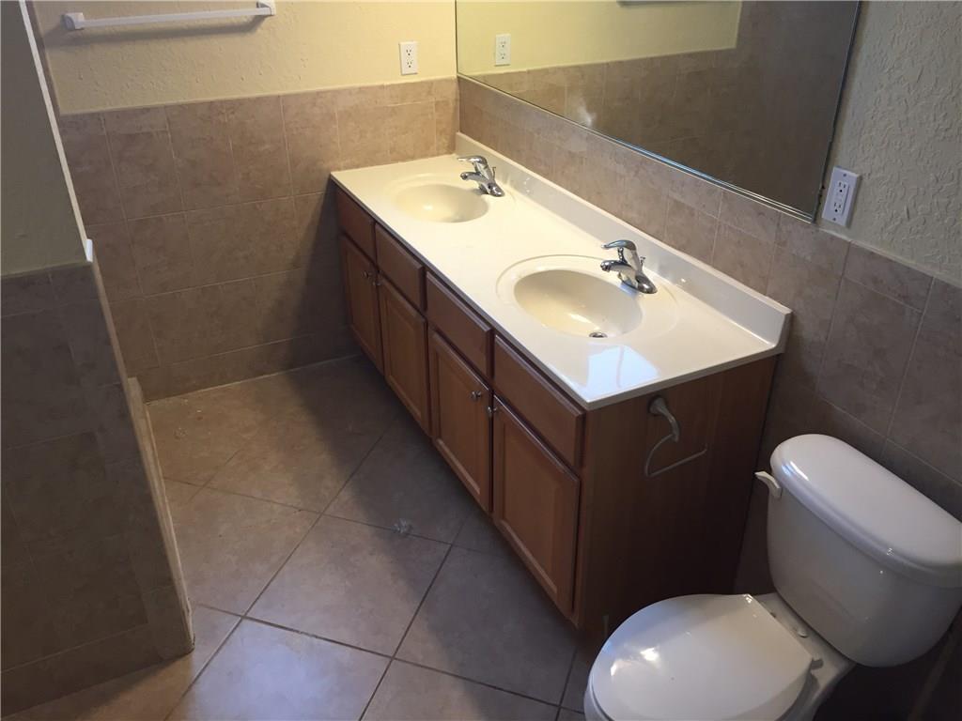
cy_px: 360
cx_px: 481
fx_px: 806
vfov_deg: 48.2
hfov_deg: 61.7
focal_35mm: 29
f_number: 2.2
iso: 64
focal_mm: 4.15
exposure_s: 1/30
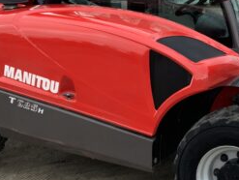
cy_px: 80
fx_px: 519
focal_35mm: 75
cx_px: 167
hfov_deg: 25.8
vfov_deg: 19.7
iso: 25
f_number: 1.8
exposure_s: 1/122
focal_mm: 3
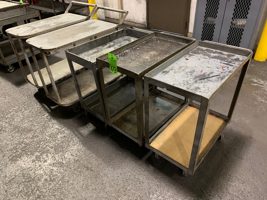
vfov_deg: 53.1
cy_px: 100
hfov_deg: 67.3
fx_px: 201
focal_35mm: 26
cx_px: 134
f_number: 1.8
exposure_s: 1/40
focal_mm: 4.25
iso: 320
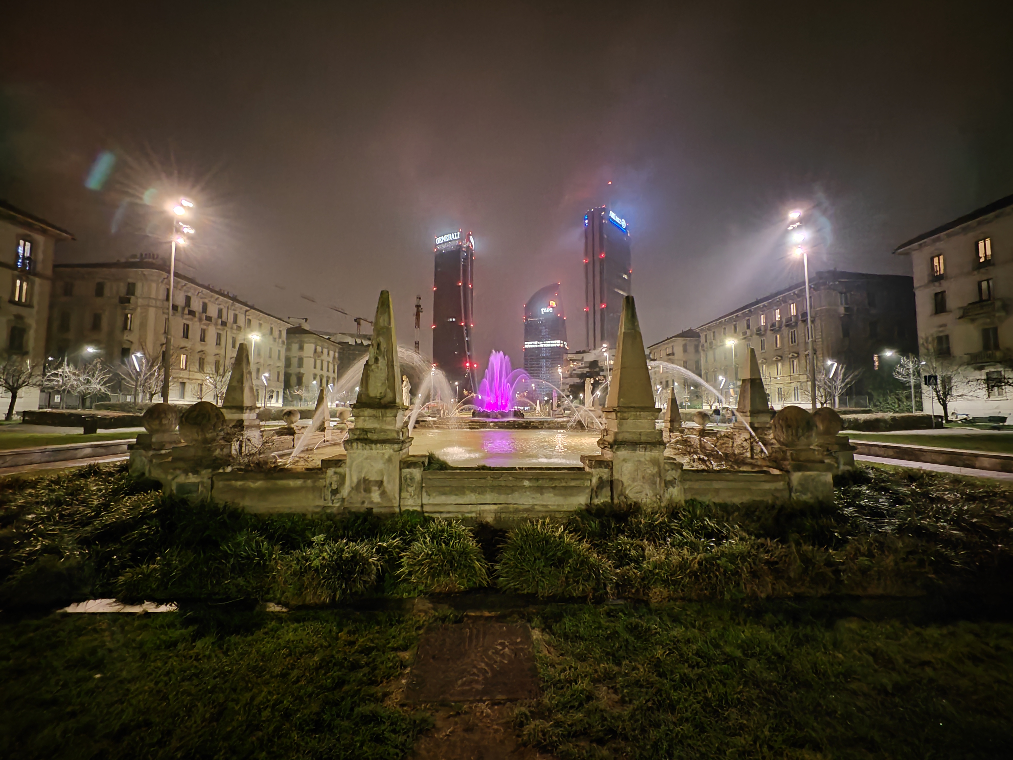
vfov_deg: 89.9
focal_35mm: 13
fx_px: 380
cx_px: 506
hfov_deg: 106.2
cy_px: 380
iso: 4529
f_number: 2.2
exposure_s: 1/14.3
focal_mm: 2.16
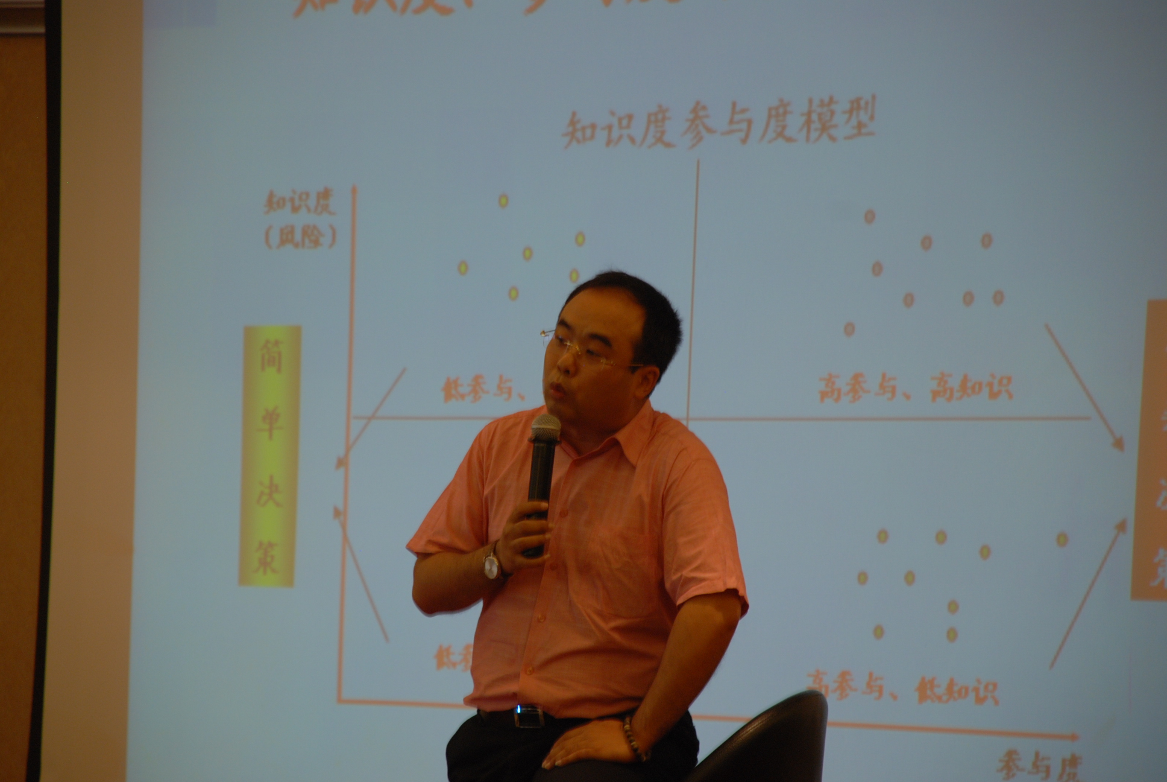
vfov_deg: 6.8
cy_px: 391
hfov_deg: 10.1
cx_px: 584
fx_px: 6572
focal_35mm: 202
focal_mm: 135
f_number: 5.6
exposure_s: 1/15
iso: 320
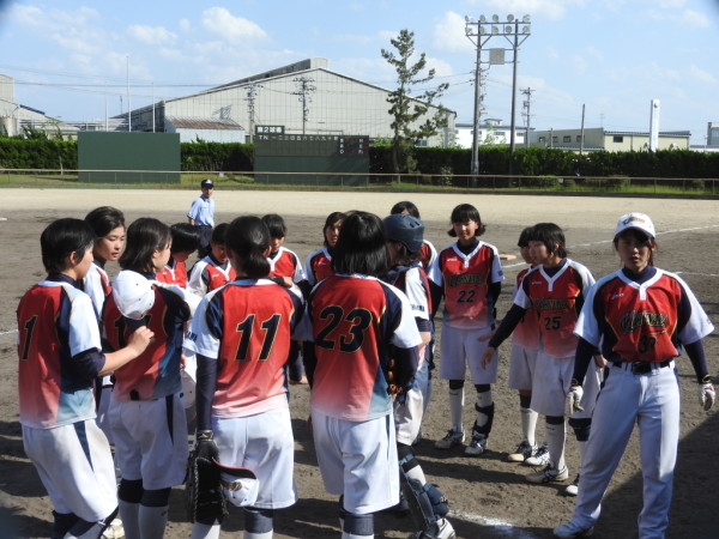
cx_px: 360
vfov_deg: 32.2
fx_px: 935
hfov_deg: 42.1
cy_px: 270
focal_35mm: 45
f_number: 4
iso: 100
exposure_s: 1/800
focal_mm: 8.1
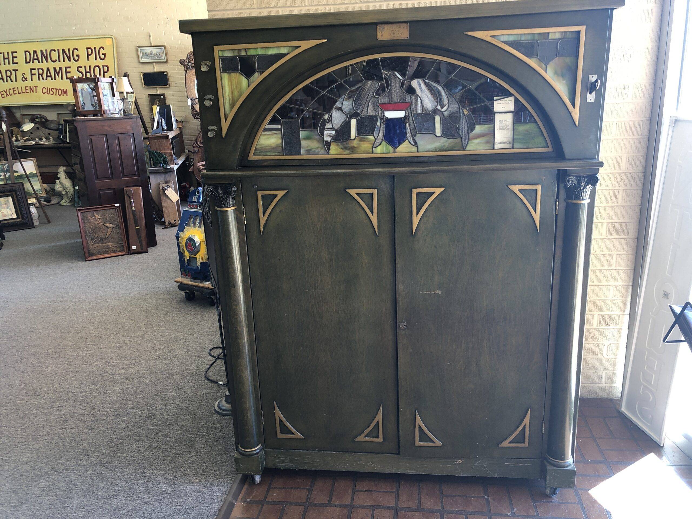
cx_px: 346
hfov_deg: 63.4
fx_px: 560
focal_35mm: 28
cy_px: 260
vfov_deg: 49.7
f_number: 1.8
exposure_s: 1/30
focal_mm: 4
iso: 25
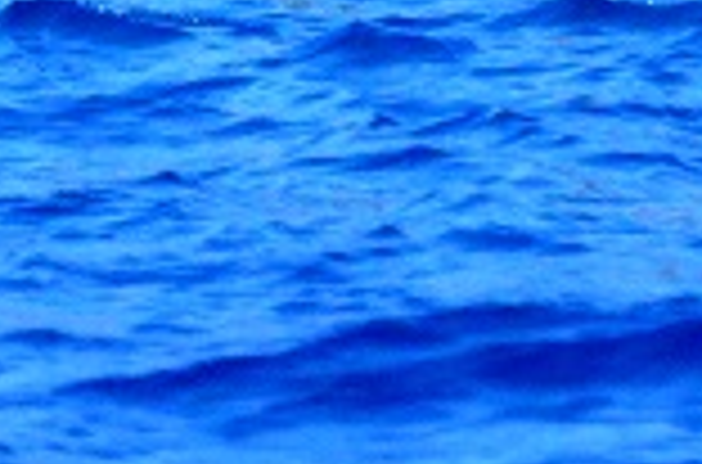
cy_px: -538
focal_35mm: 2884
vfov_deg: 0.5
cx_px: -11
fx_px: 56068
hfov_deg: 0.7
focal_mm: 300
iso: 3600
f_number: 5.6
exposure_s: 1/8000
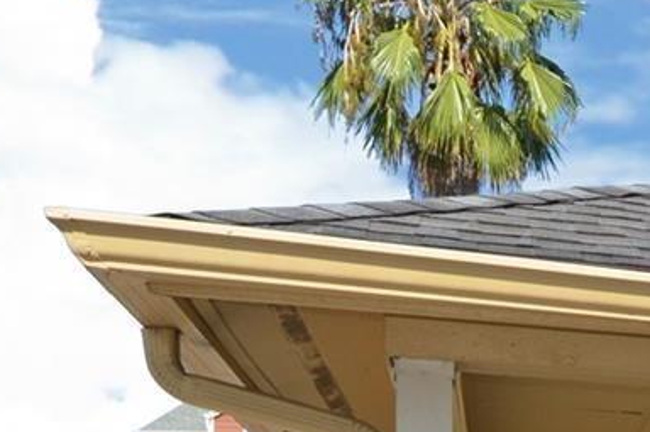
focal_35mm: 75
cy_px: 699
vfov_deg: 16.2
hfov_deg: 20.9
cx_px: 1088
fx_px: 1352
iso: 100
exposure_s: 1/200
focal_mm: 12
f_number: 8
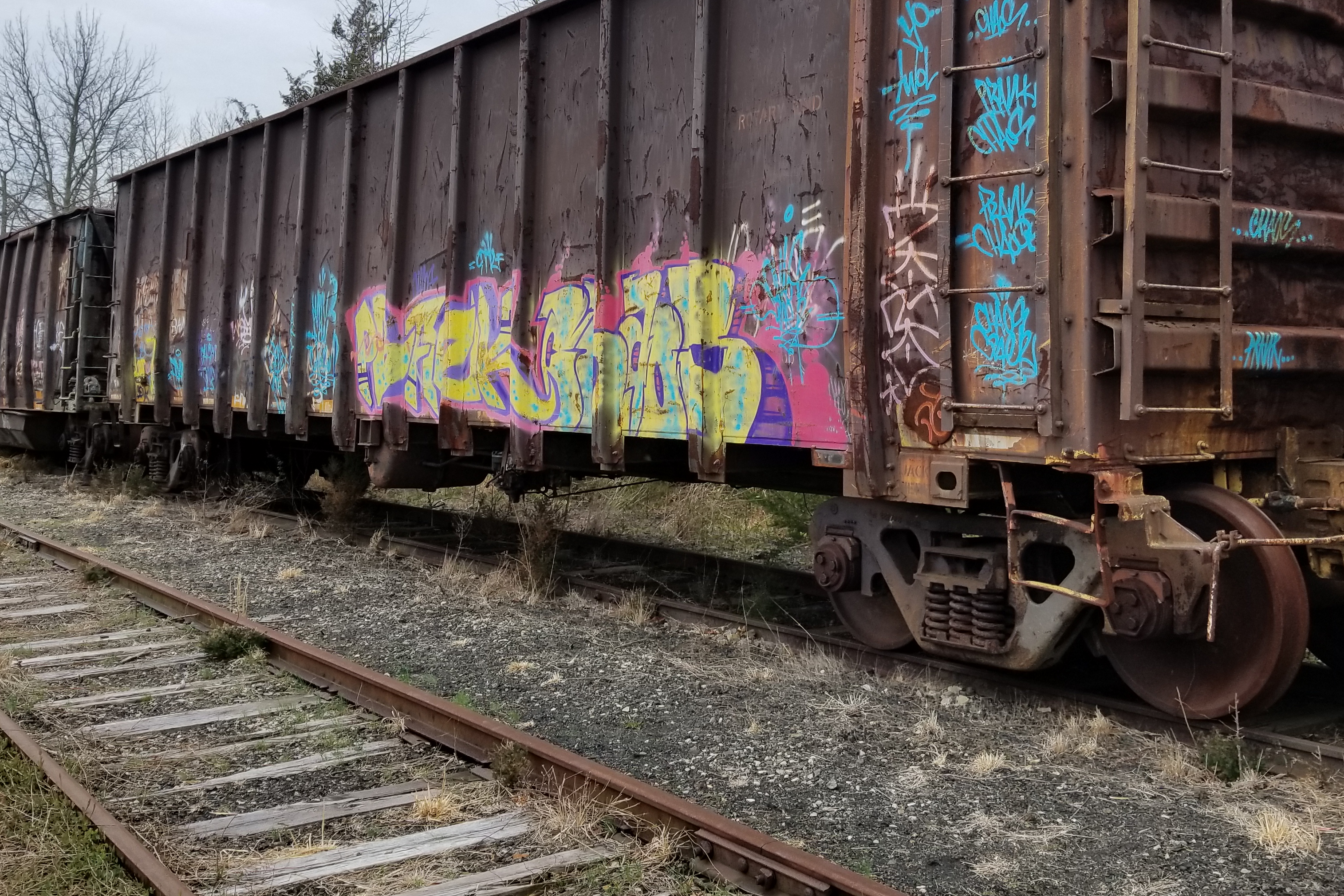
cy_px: 298
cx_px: 738
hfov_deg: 53.0
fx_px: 1344
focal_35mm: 36
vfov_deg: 36.5
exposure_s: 1/1080
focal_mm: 4.25
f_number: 1.7
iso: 50
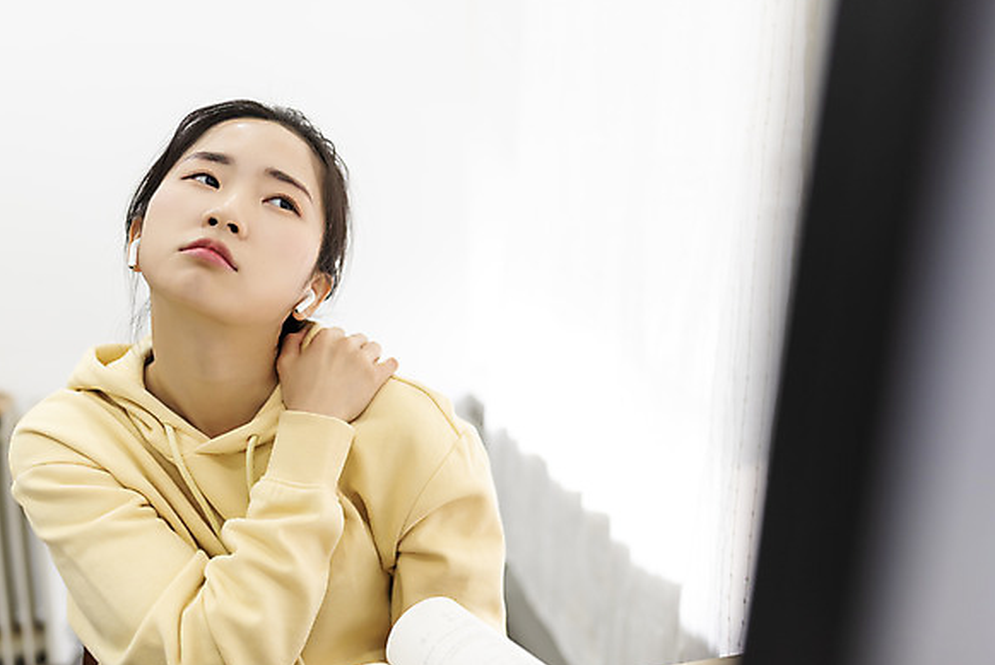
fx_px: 996
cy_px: 330
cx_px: 503
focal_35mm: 36
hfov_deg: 53.1
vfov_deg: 36.9
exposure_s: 1/125
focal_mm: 35
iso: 640
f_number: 2
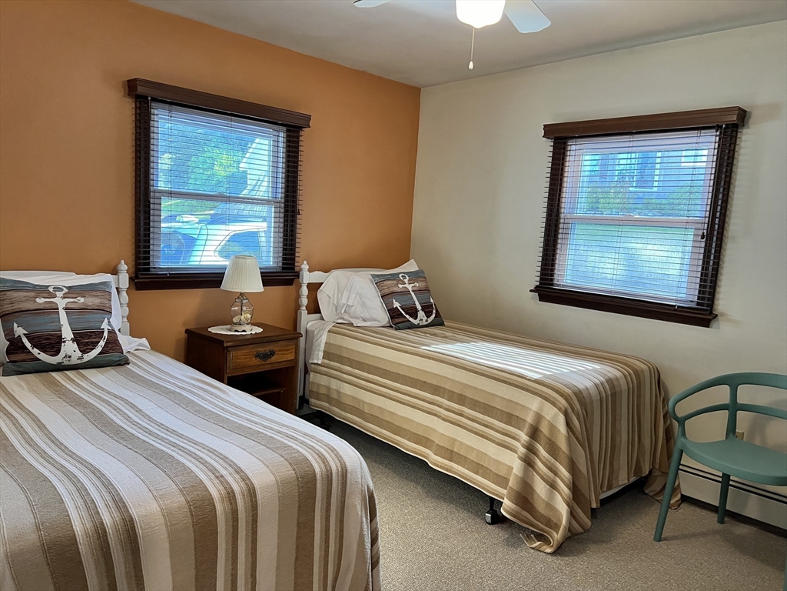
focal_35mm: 26
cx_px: 394
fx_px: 591
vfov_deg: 53.1
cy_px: 296
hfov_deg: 67.3
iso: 80
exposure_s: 1/60
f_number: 1.5
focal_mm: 5.7
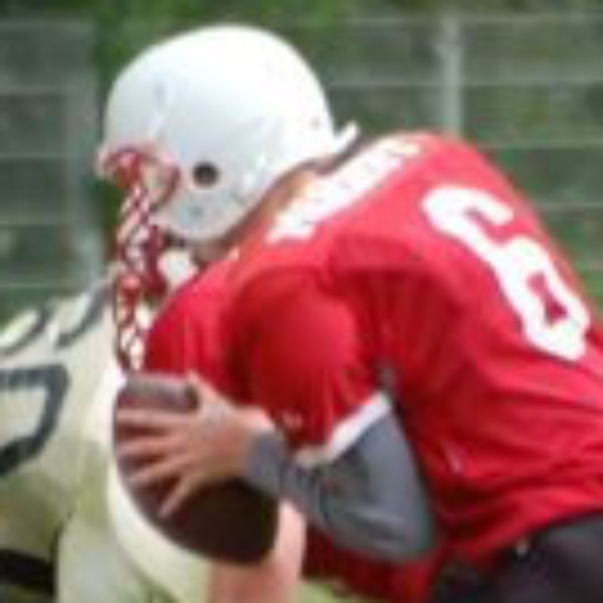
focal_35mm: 1291
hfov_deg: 1.4
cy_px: 648
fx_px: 25443
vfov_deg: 1.4
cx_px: 344
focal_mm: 300
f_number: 5.6
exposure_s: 1/640
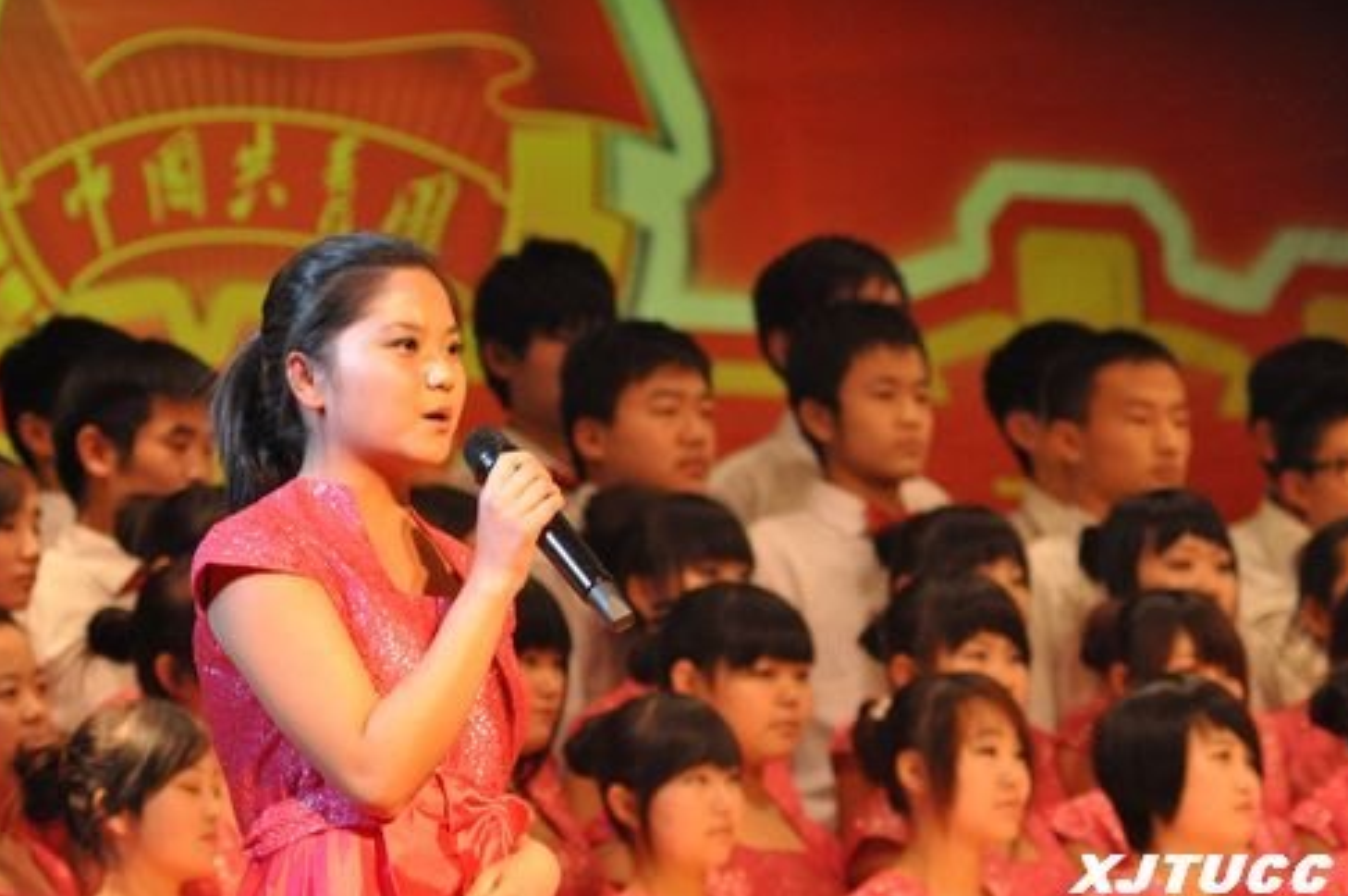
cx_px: 663
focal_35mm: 255
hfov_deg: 8.1
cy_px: 449
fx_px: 9520
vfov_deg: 5.4
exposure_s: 1/200
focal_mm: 165
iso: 2500
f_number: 6.3
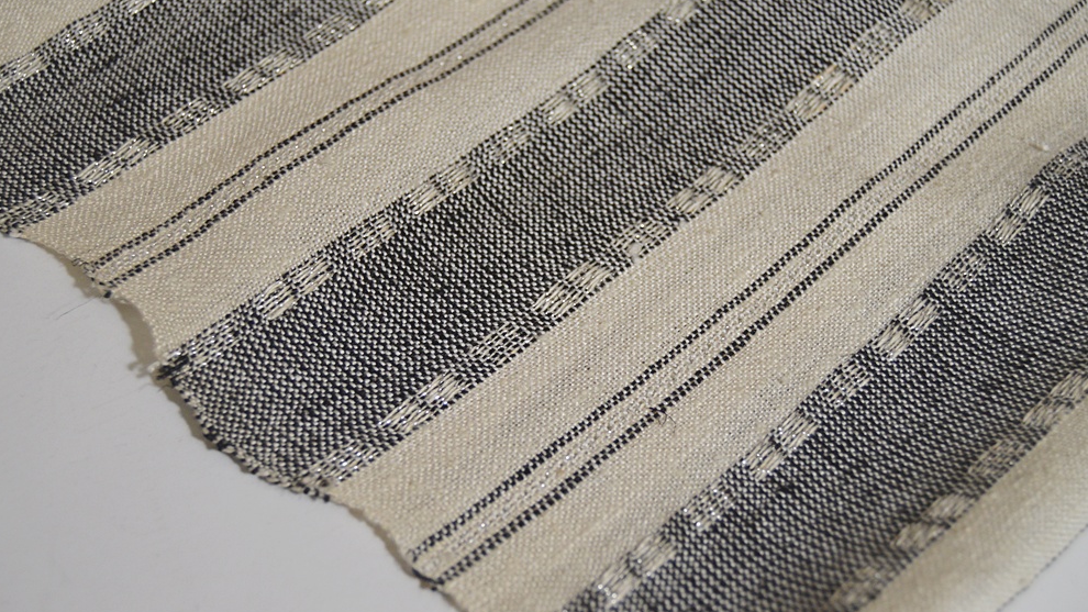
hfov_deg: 37.5
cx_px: 540
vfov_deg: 21.6
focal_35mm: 56
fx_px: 1602
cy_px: 254
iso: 720
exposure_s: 1/60
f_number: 4.5
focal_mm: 35
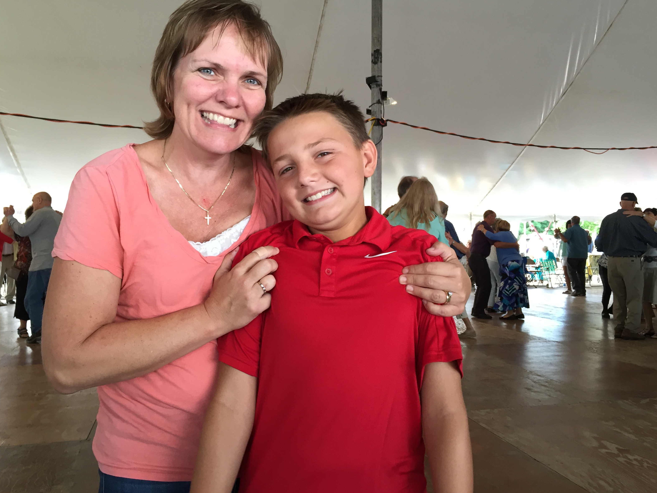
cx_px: 324
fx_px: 569
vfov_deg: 46.8
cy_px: 242
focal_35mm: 30
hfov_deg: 60.0
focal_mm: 4.15
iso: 32
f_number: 2.2
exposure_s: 1/40
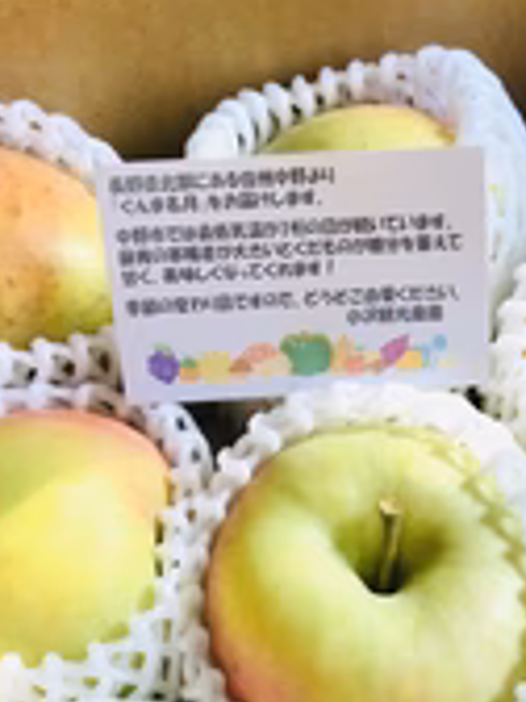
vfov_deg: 26.2
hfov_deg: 21.0
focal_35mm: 69
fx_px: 1398
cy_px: 752
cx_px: 438
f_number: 2.2
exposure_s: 1/120
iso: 40
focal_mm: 4.15
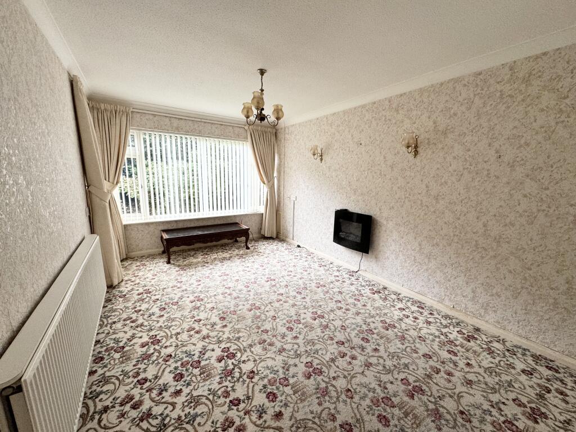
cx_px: 288
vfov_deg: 85.7
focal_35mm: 14
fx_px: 233
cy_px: 216
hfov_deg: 102.1
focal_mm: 2.22
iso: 160
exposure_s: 1/99
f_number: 2.2
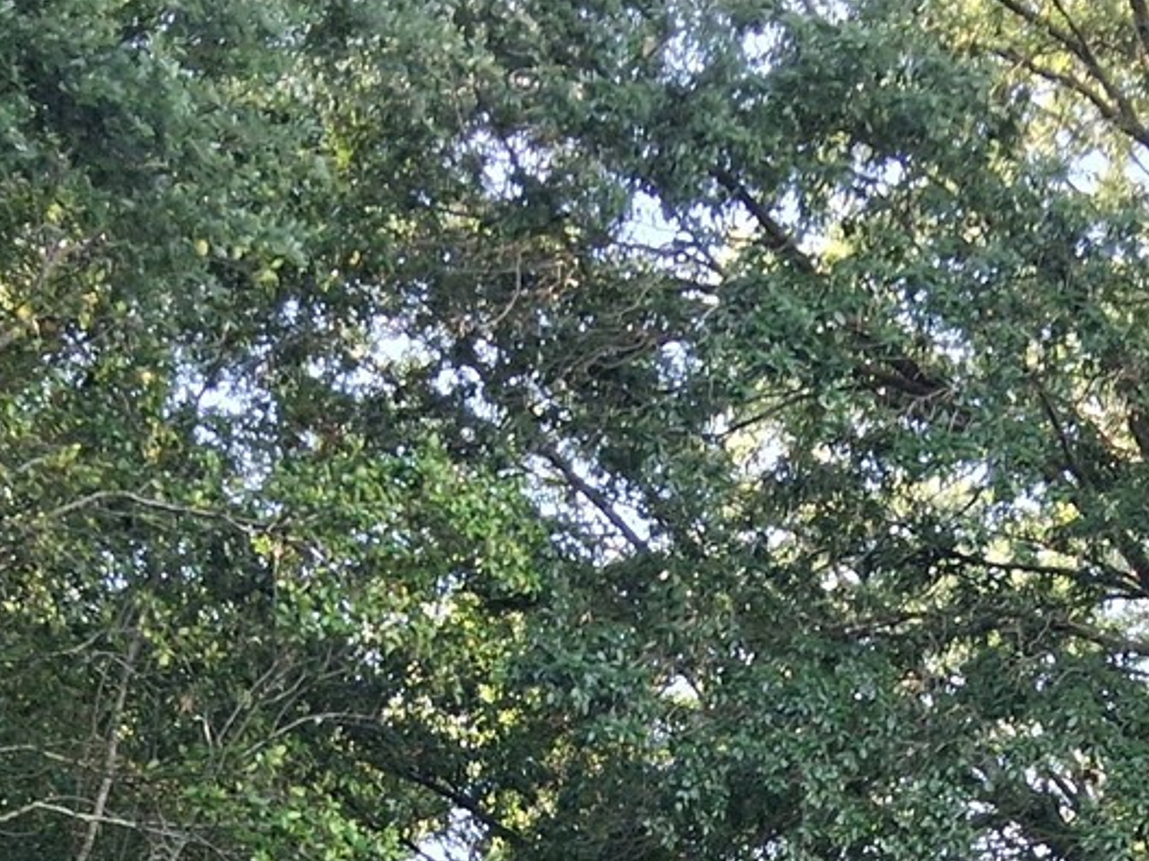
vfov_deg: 16.9
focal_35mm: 79
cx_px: 772
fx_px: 2622
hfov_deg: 24.6
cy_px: 1303
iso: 100
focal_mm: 3.98
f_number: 1.8
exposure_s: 1/120
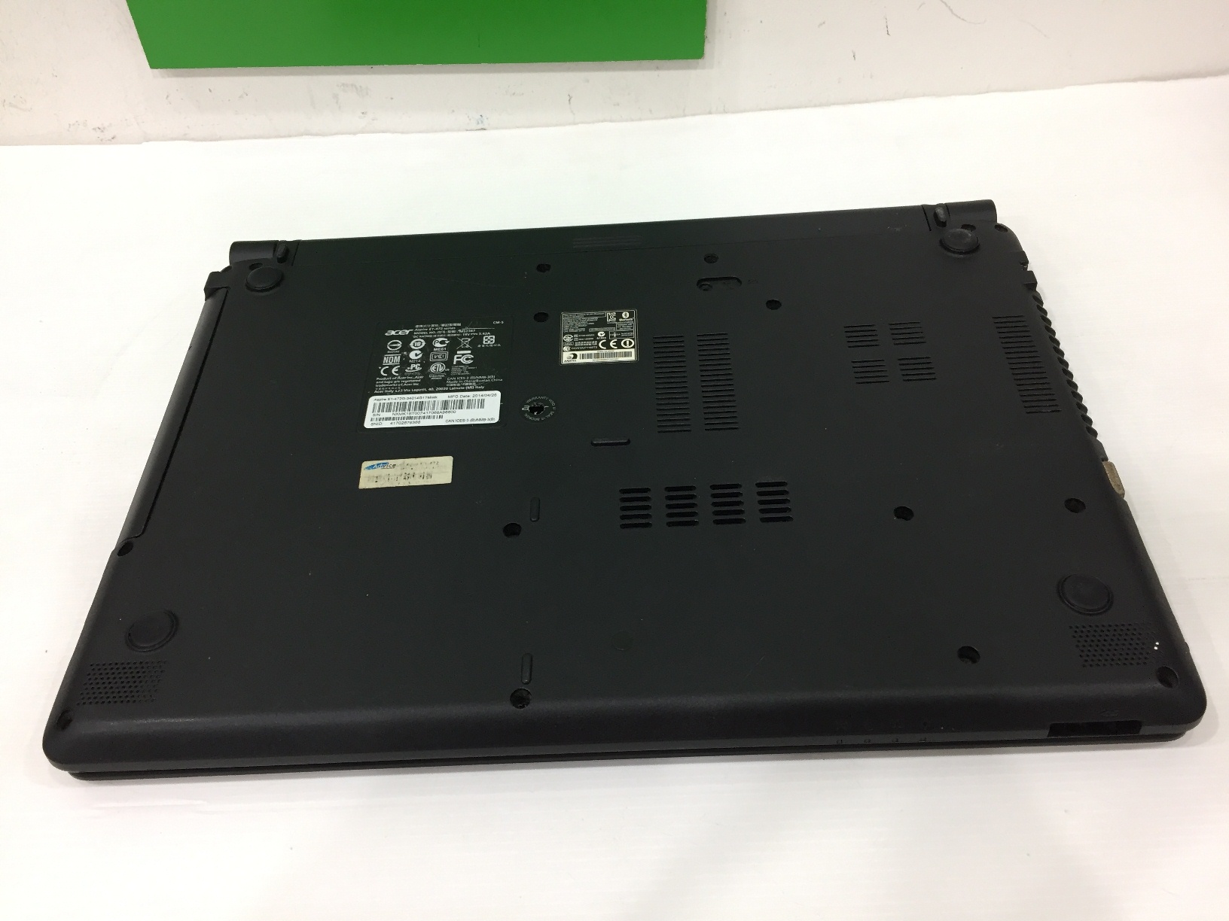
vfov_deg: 48.2
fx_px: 1030
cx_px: 614
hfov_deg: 61.7
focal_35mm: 29
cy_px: 460
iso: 125
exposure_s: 1/33
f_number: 2.2
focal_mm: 4.15
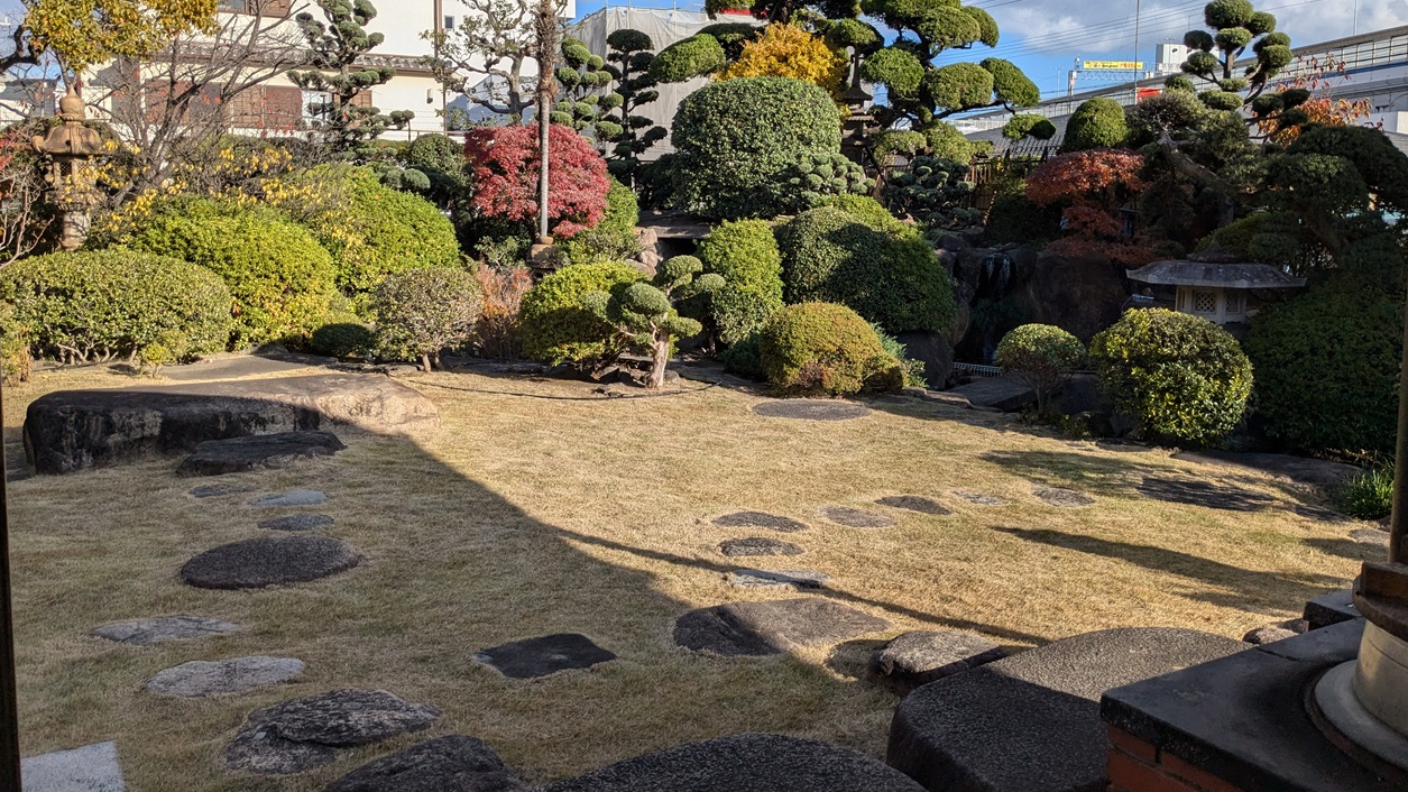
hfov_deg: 64.3
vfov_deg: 38.7
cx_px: 697
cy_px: 296
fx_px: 1120
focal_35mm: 30
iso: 46
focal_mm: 4.38
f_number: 1.73
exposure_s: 1/3344
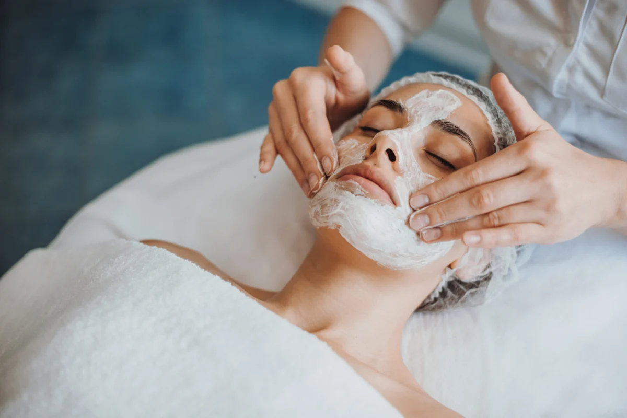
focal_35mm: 50
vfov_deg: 27.0
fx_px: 871
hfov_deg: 39.6
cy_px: 209
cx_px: 314
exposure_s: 1/400
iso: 320
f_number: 2.2
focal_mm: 50
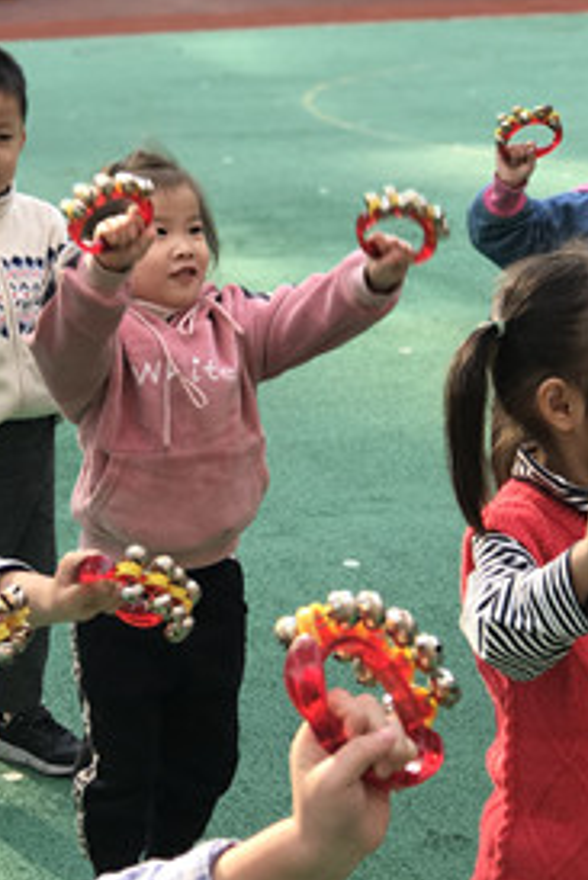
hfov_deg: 12.6
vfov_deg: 18.9
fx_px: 2642
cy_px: 487
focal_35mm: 108
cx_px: 122
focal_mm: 6.6
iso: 20
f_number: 2.8
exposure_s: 1/235
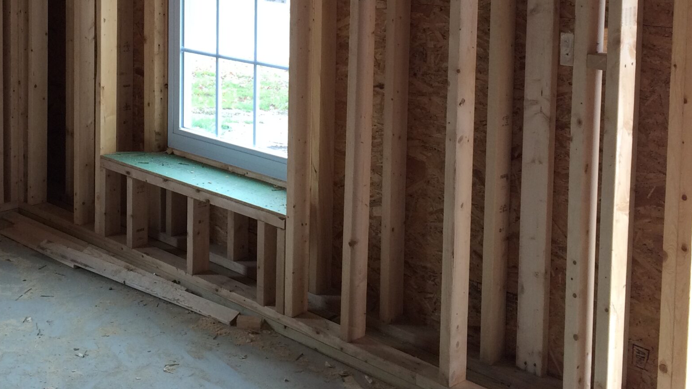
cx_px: 237
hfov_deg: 39.4
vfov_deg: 22.2
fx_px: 954
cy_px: -2
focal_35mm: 52
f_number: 2.2
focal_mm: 4.15
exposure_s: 1/120
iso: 64
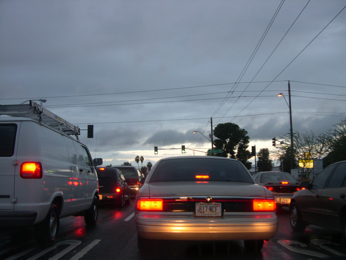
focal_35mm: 38
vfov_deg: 37.7
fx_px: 380
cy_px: 130
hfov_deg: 49.0
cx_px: 173
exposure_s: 1/38.1
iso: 100
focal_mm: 8
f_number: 2.8
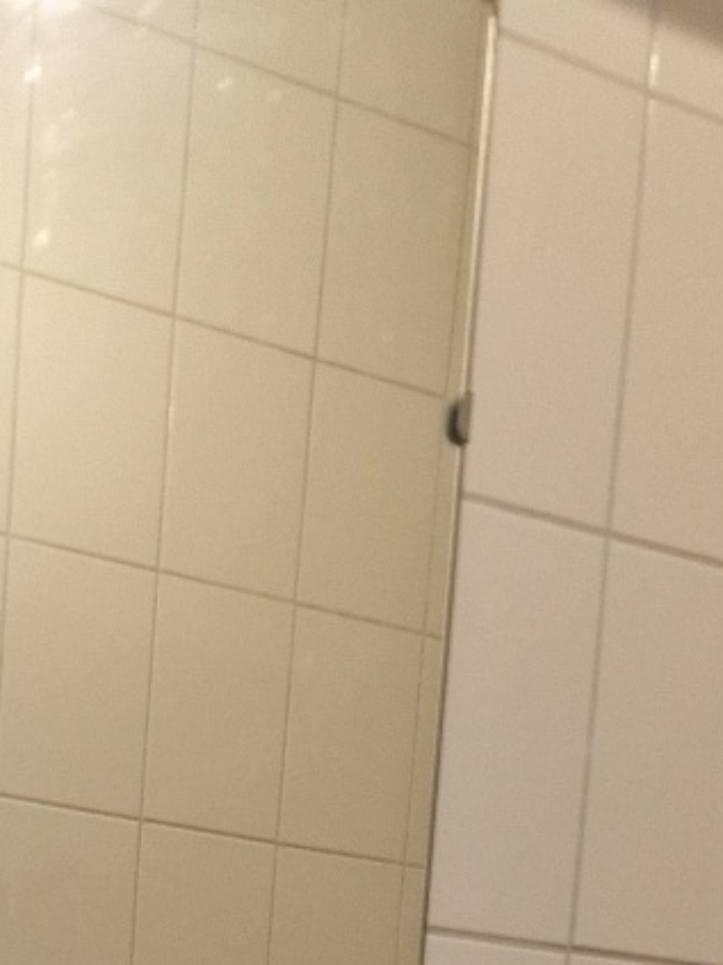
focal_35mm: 87
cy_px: 1654
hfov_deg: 16.7
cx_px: 71
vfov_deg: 18.4
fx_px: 2424
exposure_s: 1/100
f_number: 1.8
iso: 50
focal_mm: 5.4
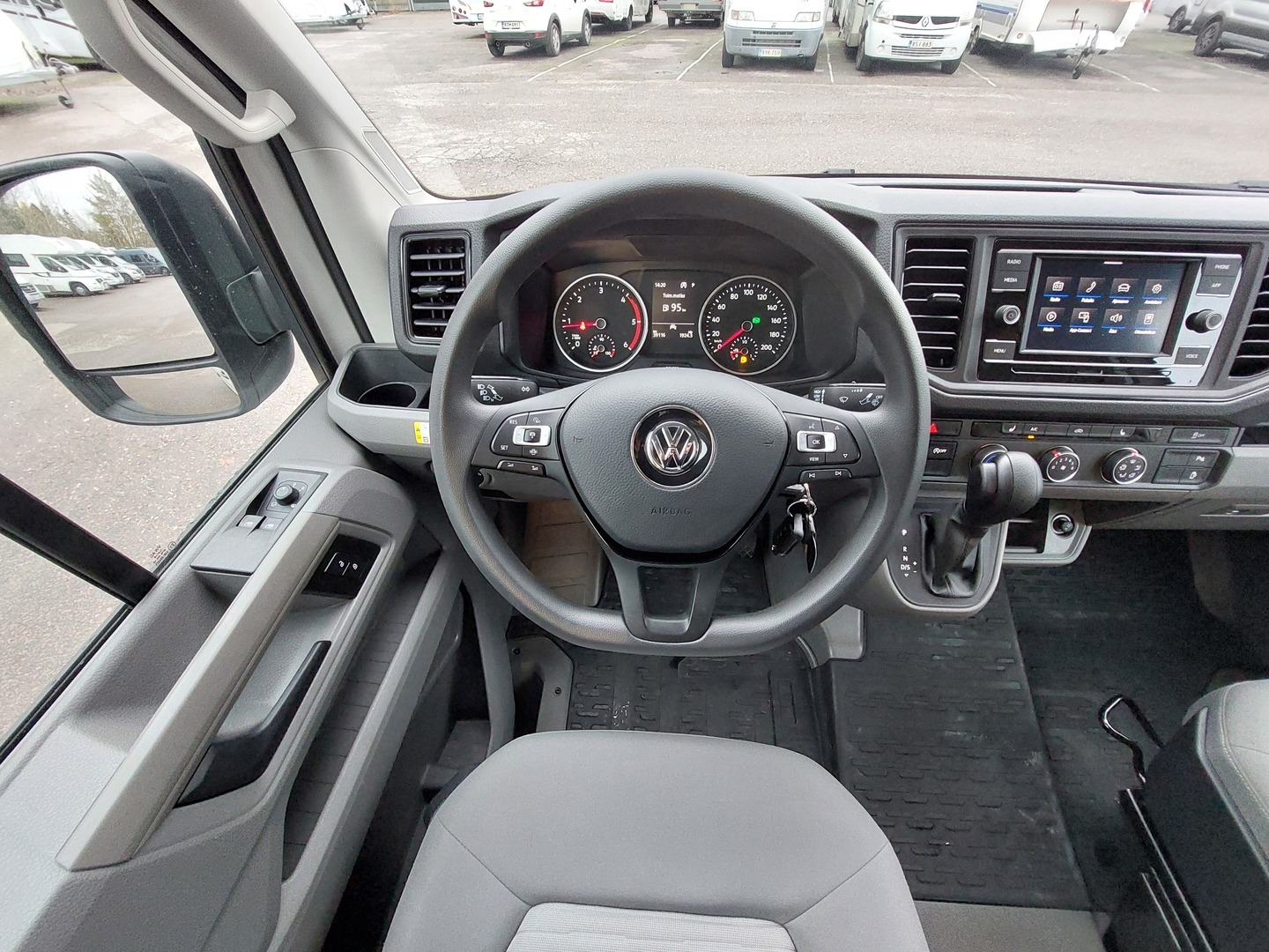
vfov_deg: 89.9
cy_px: 476
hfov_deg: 106.2
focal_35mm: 13
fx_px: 477
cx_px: 634
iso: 320
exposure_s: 1/33
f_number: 2.2
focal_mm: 1.74
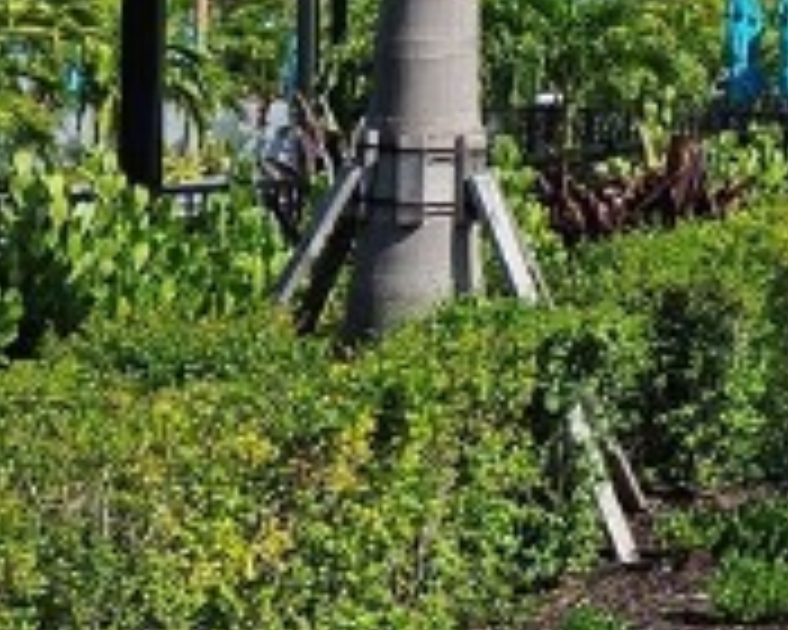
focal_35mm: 131
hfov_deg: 12.9
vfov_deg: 11.5
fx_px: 3055
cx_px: 1531
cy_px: -184
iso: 25
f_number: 1.8
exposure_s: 1/2572
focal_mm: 5.4
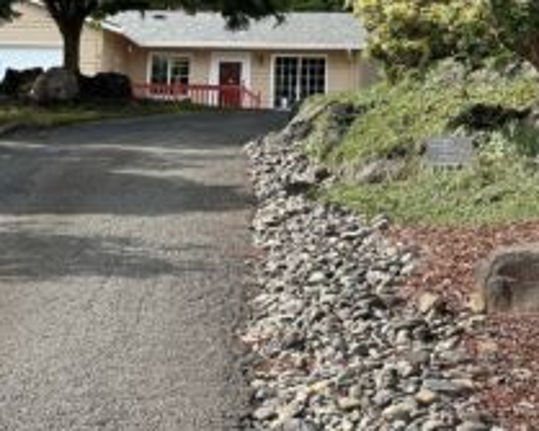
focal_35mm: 144
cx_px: 286
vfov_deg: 10.7
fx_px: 2296
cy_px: 170
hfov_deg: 13.4
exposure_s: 1/243
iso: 32
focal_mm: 9
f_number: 2.8
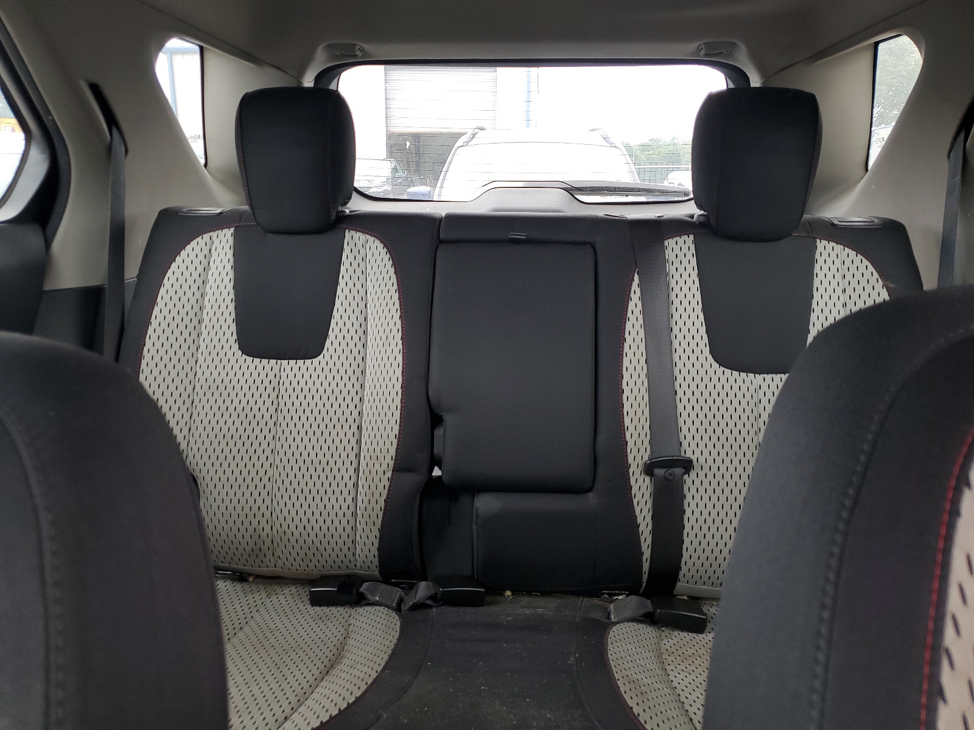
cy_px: 365
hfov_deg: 67.3
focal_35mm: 26
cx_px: 487
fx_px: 732
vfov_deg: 53.1
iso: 57
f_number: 1.5
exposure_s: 1/120
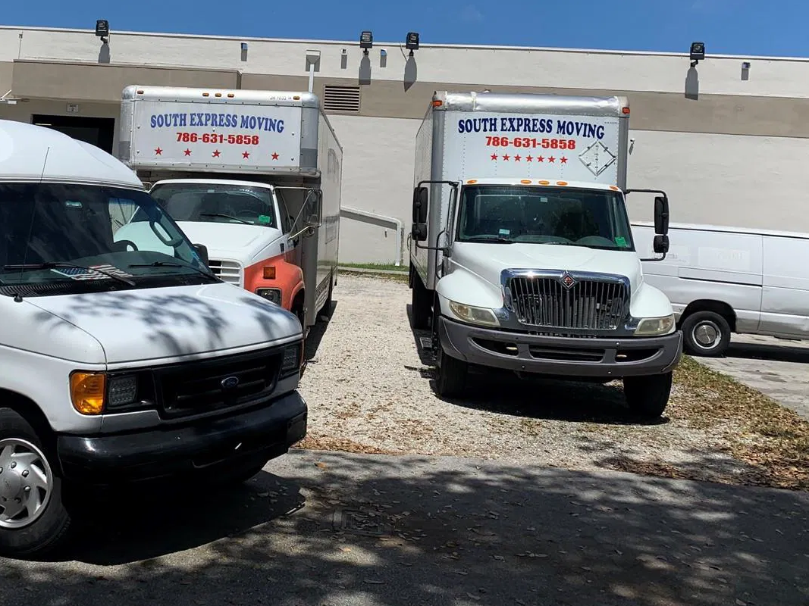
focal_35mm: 39
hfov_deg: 47.4
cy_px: 162
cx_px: 303
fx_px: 911
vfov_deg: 36.1
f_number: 1.8
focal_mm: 4.25
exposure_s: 1/4274
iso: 25
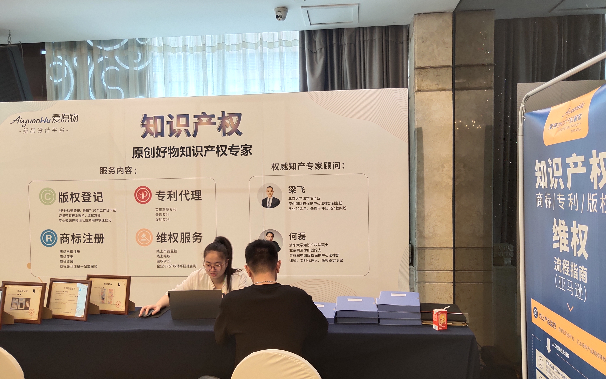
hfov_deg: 61.2
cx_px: 303
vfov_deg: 40.6
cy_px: 205
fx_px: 512
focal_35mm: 31
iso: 152
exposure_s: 1/50
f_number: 1.8
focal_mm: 4.27
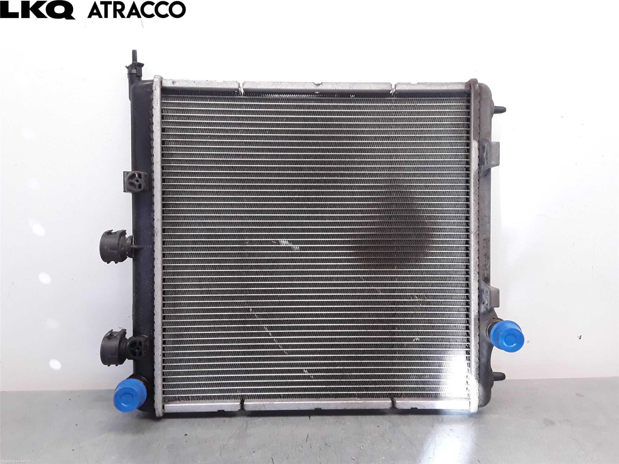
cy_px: 232
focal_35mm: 28
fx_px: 501
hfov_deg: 63.4
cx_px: 310
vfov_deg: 49.7
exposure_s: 1/100
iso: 100
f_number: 1.9
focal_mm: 2.91
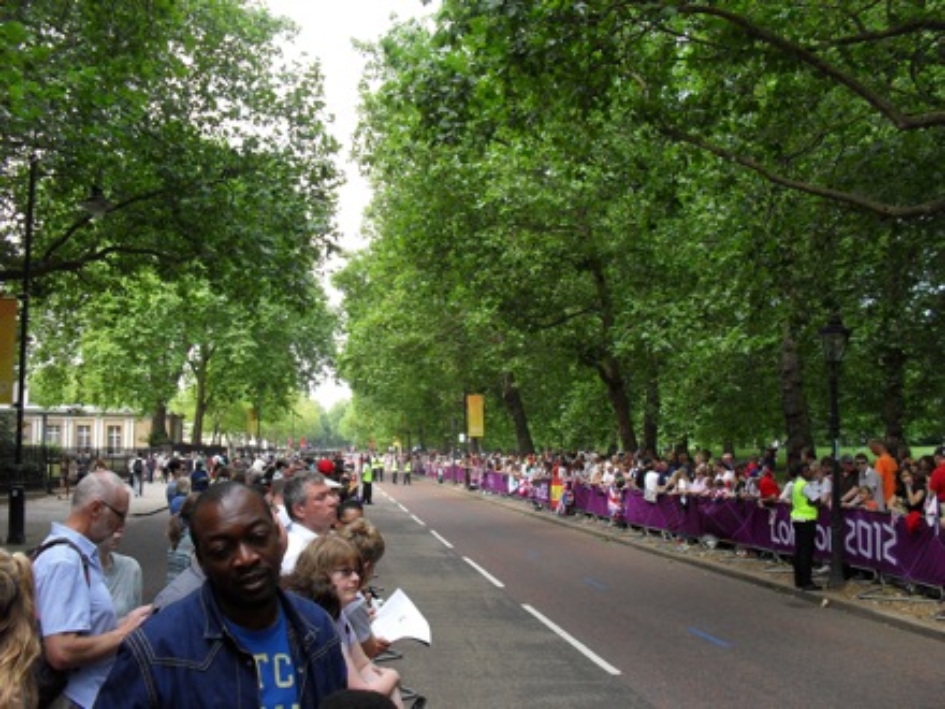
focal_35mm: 35
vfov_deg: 40.7
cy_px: 354
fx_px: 955
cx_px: 472
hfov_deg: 52.6
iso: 100
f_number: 3.2
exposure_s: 1/180
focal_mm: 6.3
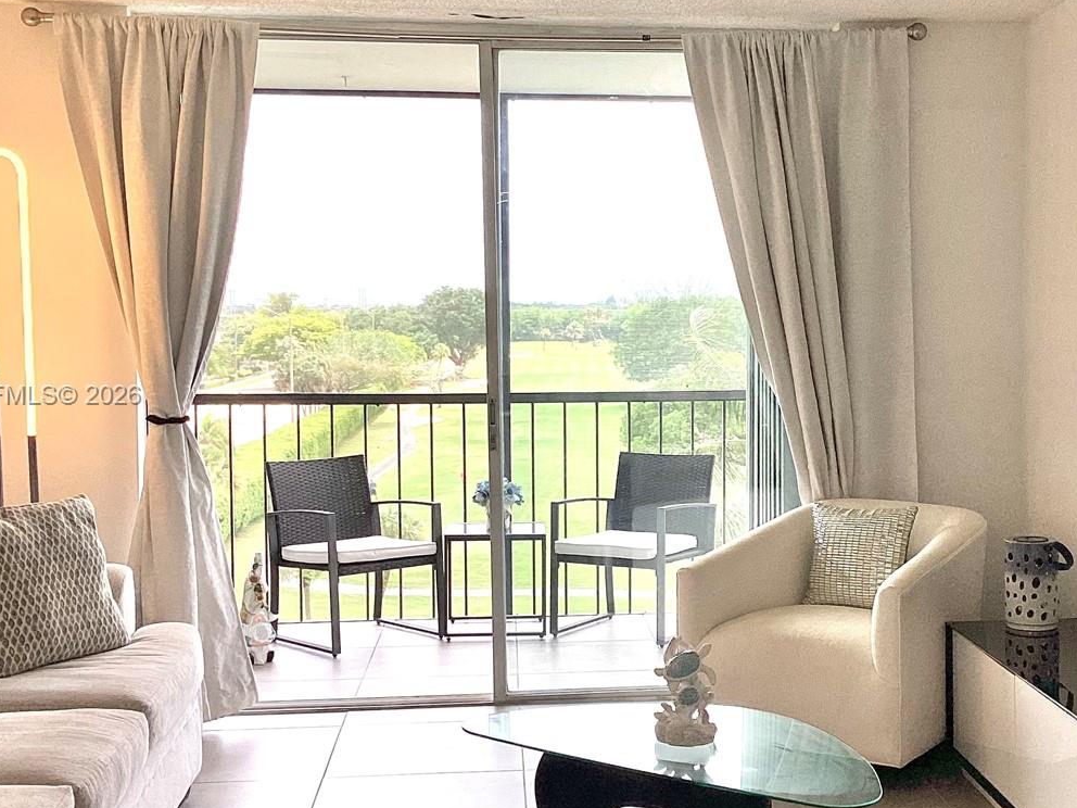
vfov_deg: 29.1
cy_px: 396
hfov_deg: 38.0
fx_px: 1556
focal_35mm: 50
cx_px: 671
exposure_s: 1/354
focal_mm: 3.3
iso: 25
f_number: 2.4
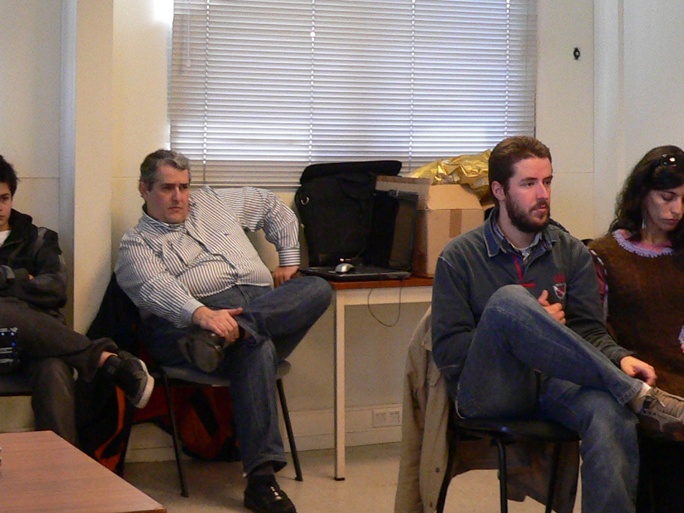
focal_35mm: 85
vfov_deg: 17.2
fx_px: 1680
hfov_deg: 23.0
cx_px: 360
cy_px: 75
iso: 200
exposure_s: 1/30
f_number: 2.8
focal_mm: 6
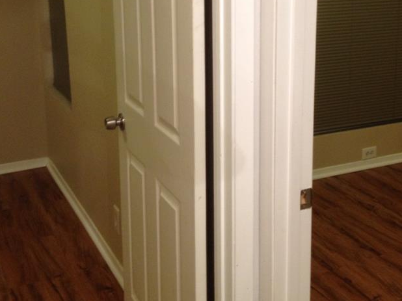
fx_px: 673
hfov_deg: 33.2
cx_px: 236
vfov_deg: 24.9
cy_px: 75
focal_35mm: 58
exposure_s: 1/20
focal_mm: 4.28
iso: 125
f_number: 2.4
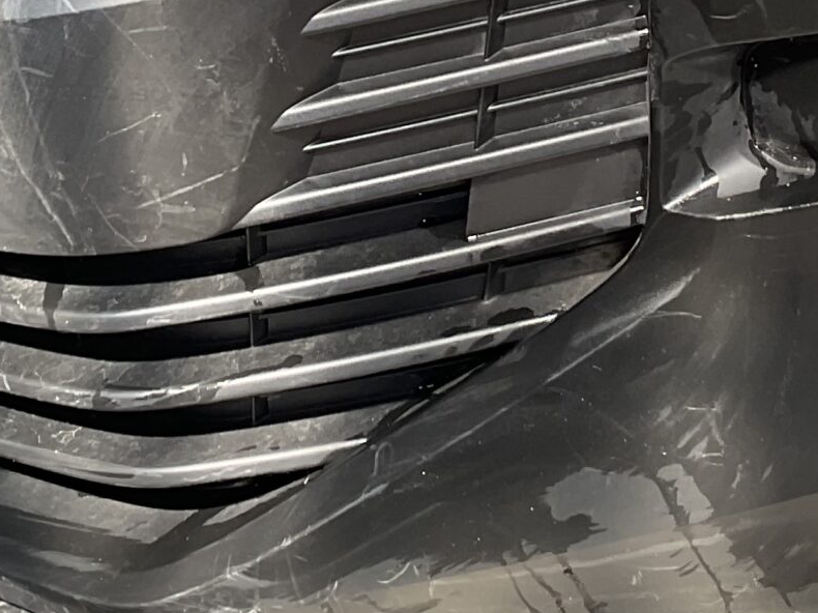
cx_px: 419
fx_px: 2221
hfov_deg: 20.9
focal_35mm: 94
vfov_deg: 15.4
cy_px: -22
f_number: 1.8
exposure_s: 1/165
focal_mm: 3
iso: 16
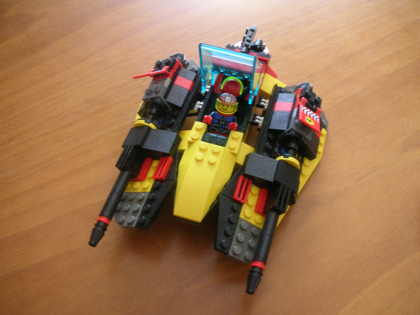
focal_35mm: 35
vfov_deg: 40.7
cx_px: 210
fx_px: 425
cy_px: 158
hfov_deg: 52.6
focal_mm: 5.8
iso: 151
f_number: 3
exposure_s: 1/4.4
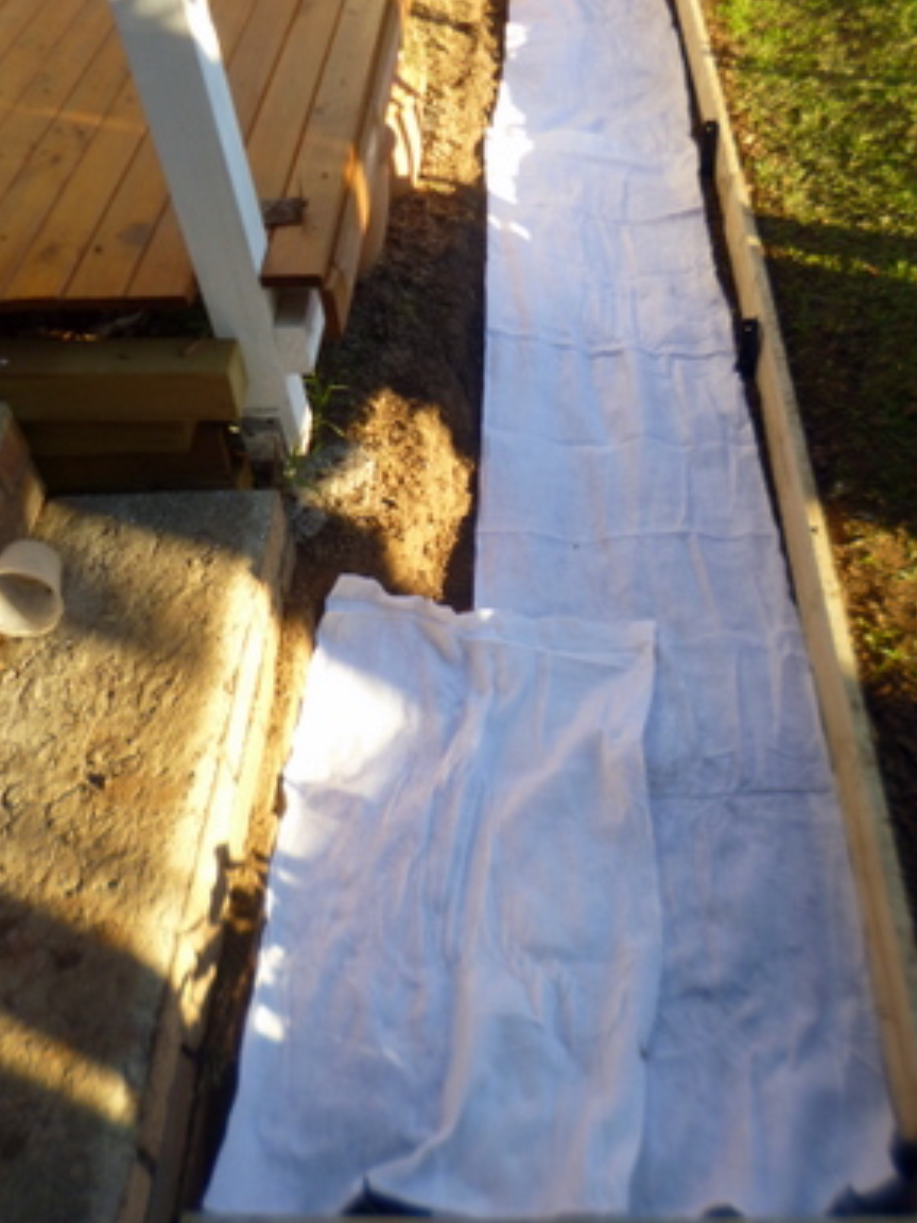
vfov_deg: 59.9
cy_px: 580
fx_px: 1060
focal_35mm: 30
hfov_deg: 46.4
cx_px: 567
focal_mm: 4.3
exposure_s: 1/200
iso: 100
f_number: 2.5
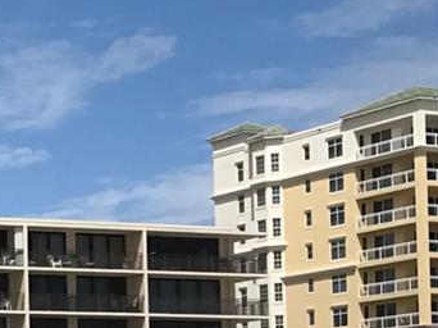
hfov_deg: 13.0
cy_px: 437
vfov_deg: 11.0
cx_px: -450
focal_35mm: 131
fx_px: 1656
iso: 20
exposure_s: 1/5319
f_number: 1.8
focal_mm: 3.99
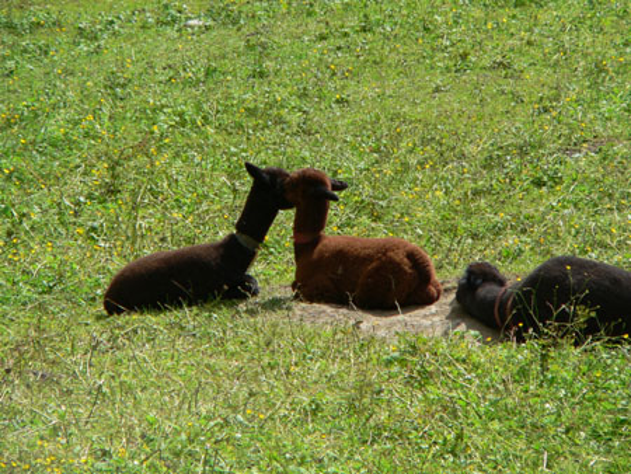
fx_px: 7879
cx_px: 316
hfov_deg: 4.6
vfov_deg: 3.4
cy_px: 237
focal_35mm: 432
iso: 80
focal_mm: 72
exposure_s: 1/500
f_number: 4
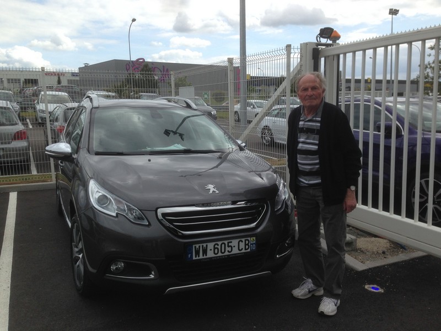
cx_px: 220
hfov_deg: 55.4
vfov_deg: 42.9
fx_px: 420
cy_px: 166
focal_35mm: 33
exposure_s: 1/1391
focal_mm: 4.12
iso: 50
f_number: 2.4
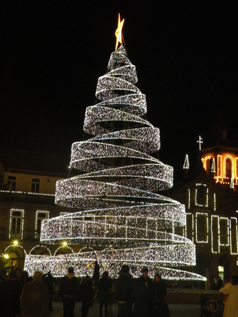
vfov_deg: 29.0
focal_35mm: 67
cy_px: 158
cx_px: 119
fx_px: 614
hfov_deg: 21.9
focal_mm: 11.9
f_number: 3.5
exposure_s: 1/14.7
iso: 400
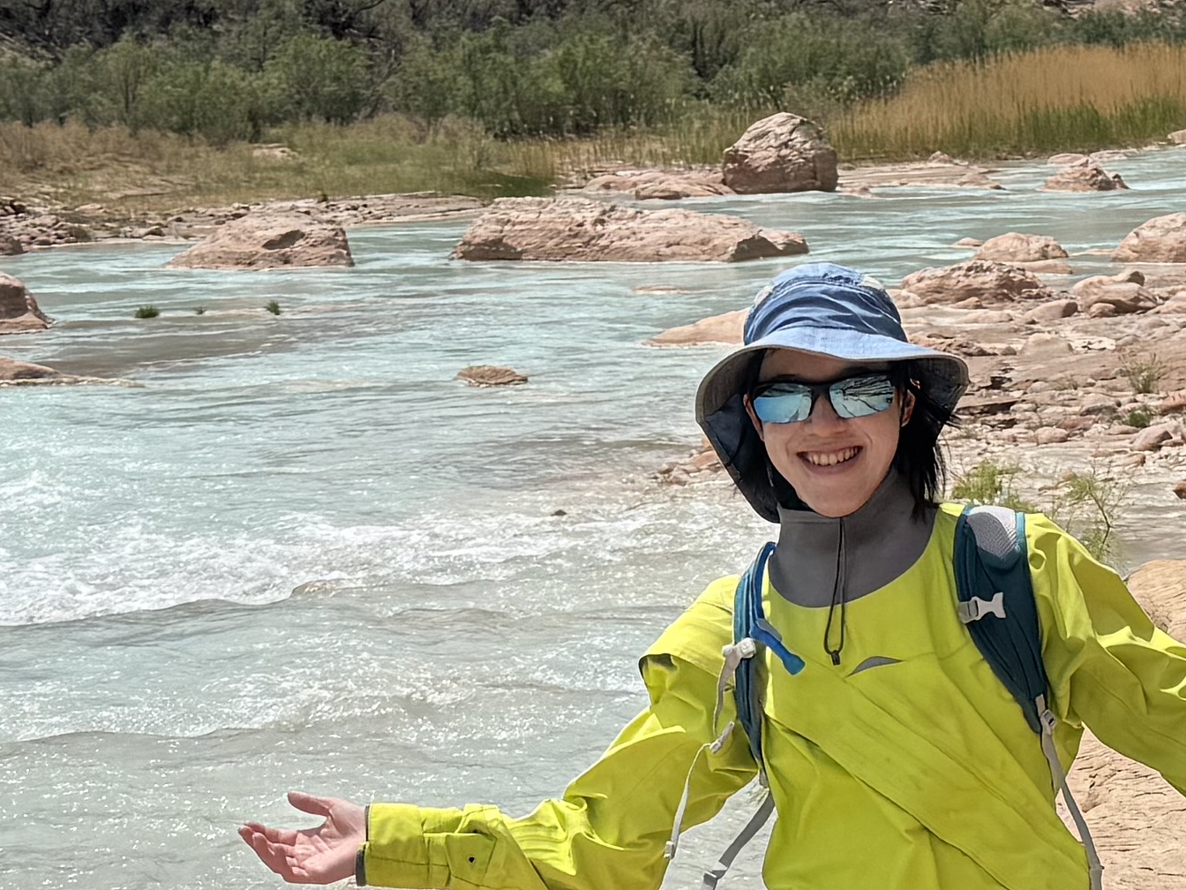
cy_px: 681
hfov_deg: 19.1
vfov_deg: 14.4
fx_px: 3495
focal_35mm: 102
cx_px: 892
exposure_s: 1/10309
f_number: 1.78
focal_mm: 6.76
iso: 80
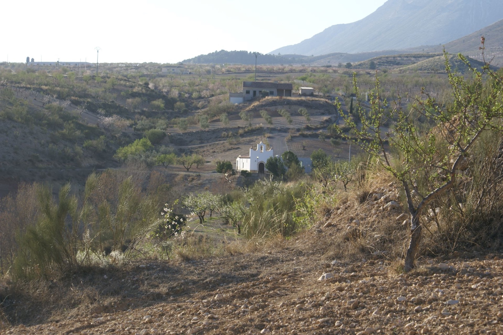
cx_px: 252
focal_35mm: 105
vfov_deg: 13.0
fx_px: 1467
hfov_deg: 19.5
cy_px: 168
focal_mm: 70
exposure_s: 1/200
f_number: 8
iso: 100
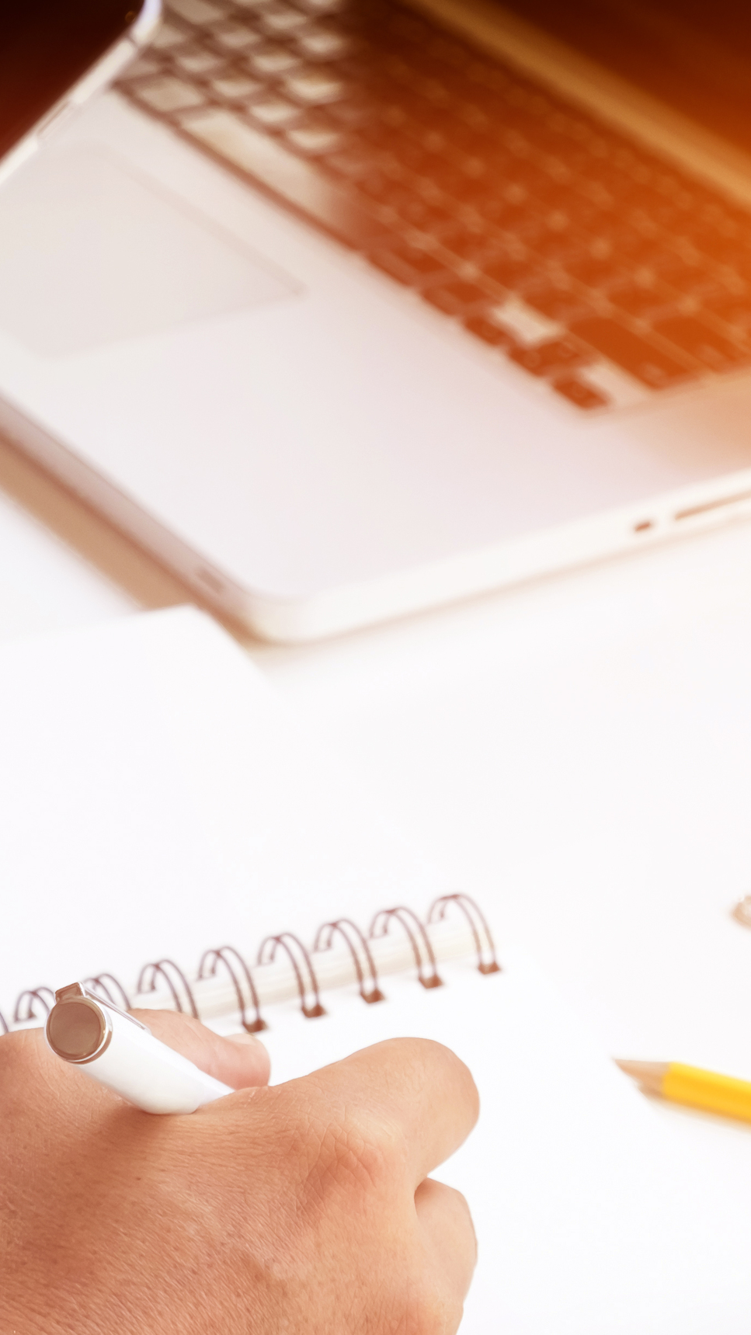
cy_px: 765
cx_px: 234
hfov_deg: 9.3
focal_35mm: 130
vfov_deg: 16.5
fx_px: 4602
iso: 400
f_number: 5.6
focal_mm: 42.5
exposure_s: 1/125
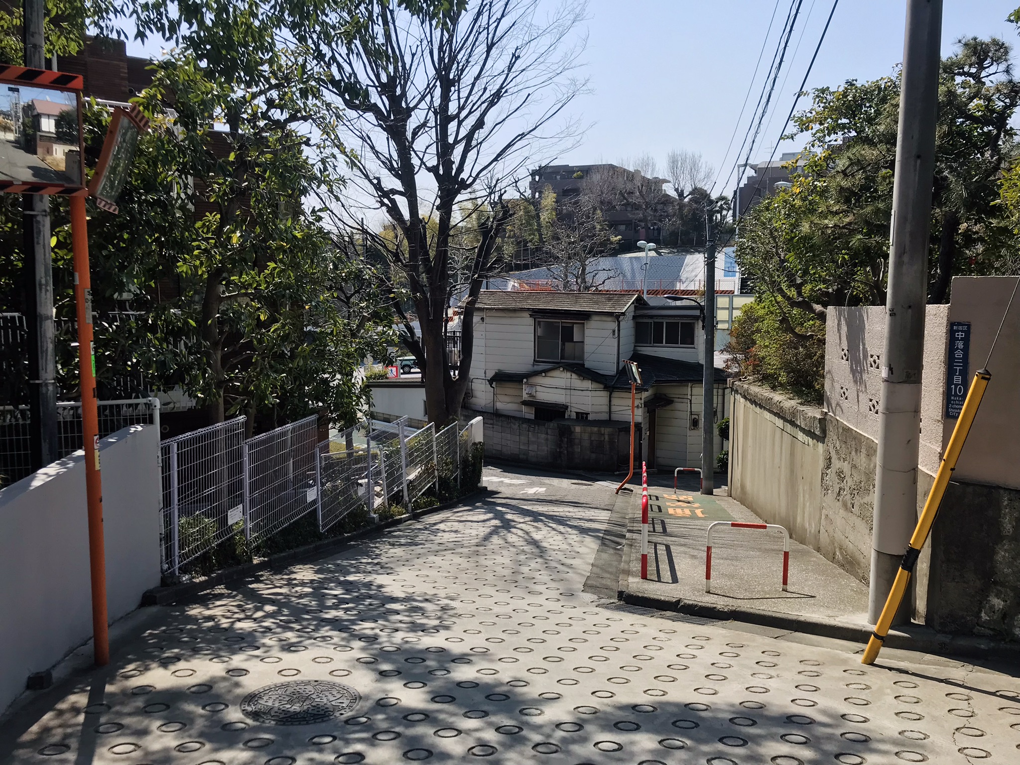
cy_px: 382
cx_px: 510
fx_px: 825
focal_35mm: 28
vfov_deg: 49.7
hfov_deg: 63.4
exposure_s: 1/2398
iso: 20
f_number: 1.8
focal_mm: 3.99
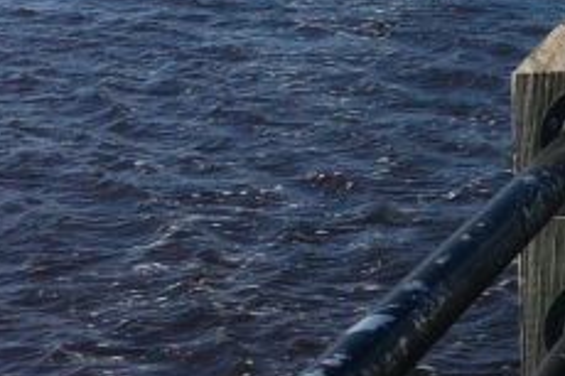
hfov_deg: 12.0
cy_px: -469
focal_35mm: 162
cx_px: 884
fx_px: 2541
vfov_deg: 7.9
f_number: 2.8
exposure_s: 1/1371
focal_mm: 3.85
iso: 80
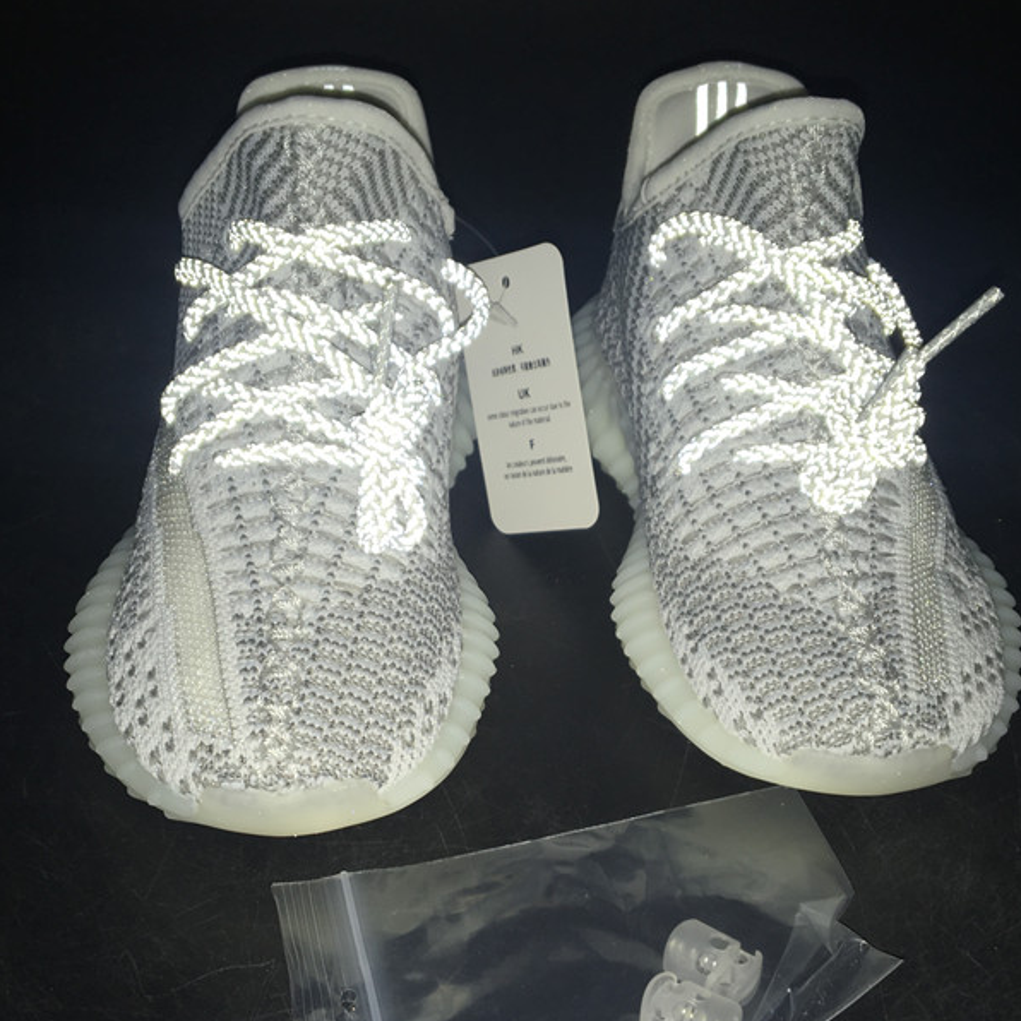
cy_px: 584
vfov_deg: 39.1
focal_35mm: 43
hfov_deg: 39.2
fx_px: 1435
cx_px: 526
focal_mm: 4.15
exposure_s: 1/48
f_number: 2.2
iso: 25
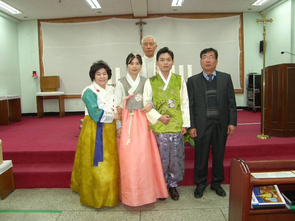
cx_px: 148
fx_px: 239
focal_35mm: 28
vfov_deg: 49.7
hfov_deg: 63.4
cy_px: 110
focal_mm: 7.4
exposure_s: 1/30
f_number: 2.2
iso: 50
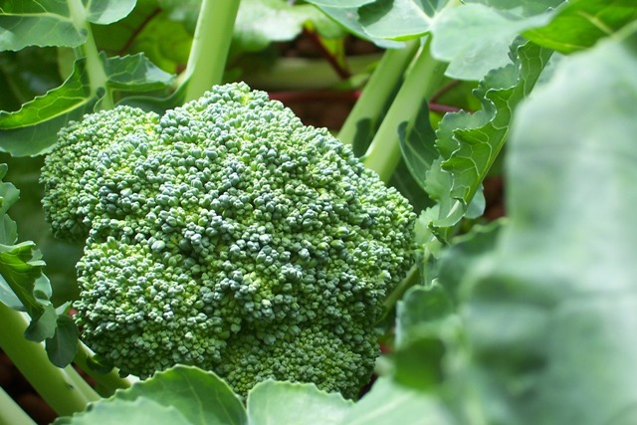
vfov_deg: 16.7
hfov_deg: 24.8
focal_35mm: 82
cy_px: 212
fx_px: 1451
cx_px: 318
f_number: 4.1
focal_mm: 13.5
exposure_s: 1/90
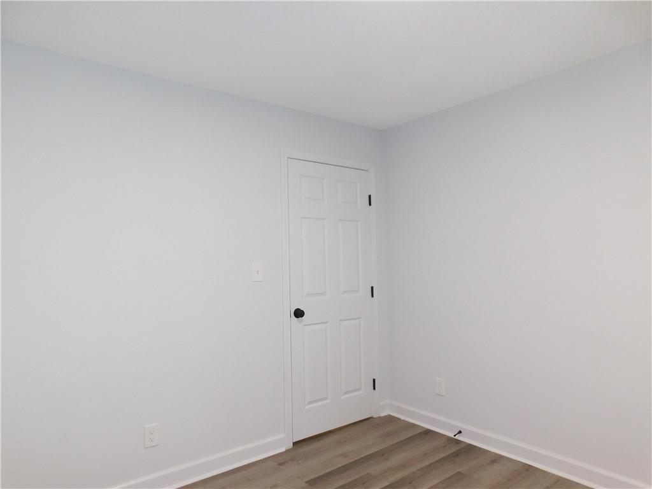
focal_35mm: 23
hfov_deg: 73.9
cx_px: 326
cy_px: 244
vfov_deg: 58.9
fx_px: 433
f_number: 3
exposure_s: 1/30
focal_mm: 4
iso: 200
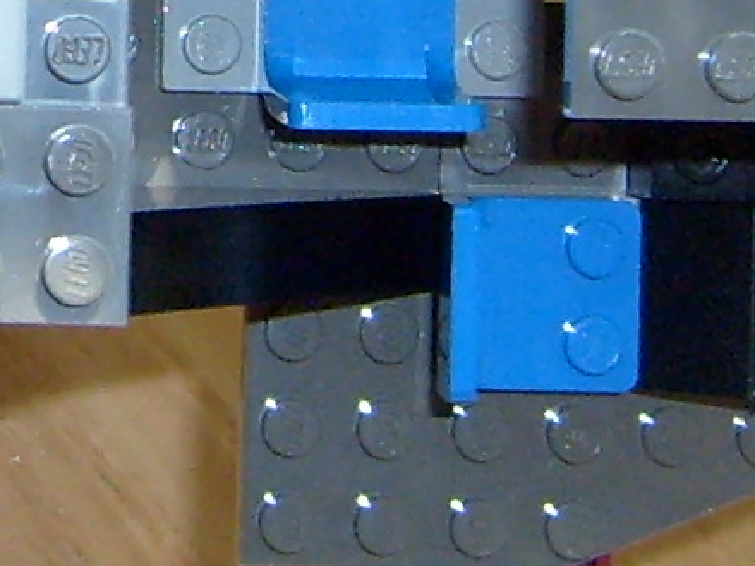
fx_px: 4886
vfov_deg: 6.5
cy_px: -400
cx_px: -432
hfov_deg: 8.6
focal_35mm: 224
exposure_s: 1/45
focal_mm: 5.8
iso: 100
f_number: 2.8
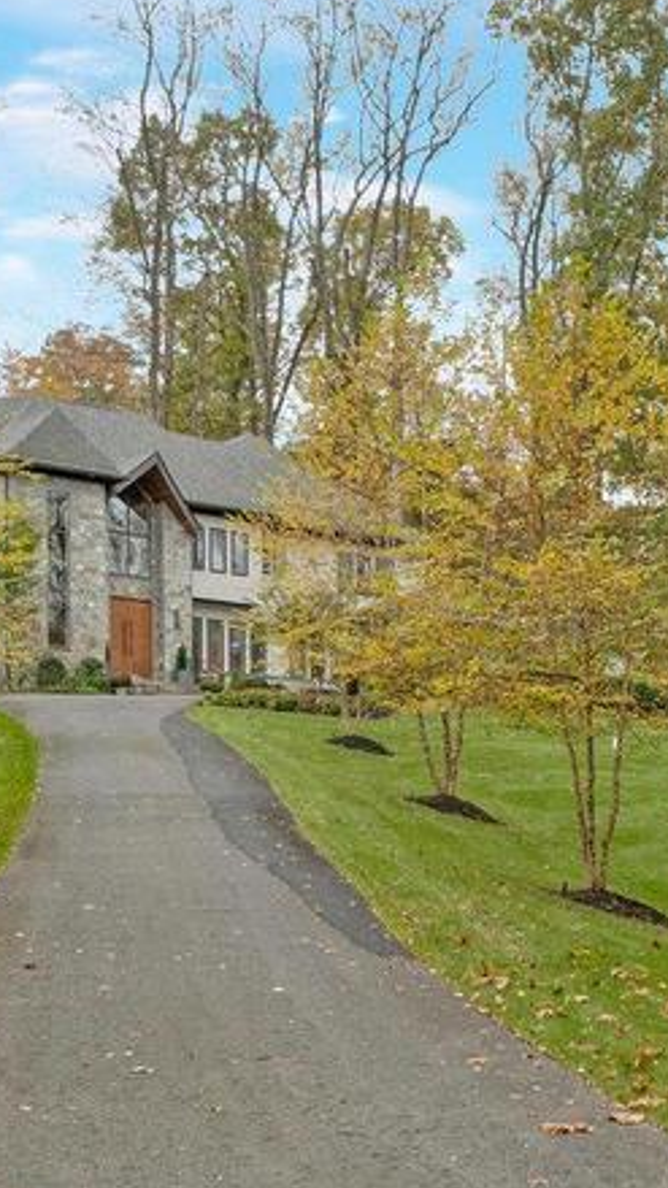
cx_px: 657
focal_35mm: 55
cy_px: 691
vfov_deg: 37.7
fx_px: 1732
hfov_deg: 21.1
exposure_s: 1/640
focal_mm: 16
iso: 1250
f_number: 7.1
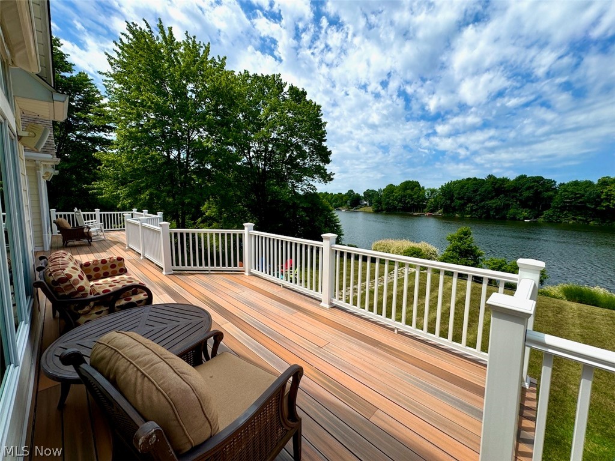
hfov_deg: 102.1
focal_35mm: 14
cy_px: 230
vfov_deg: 85.7
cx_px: 308
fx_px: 249
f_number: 2.2
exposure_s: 1/2415
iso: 40
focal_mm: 2.22
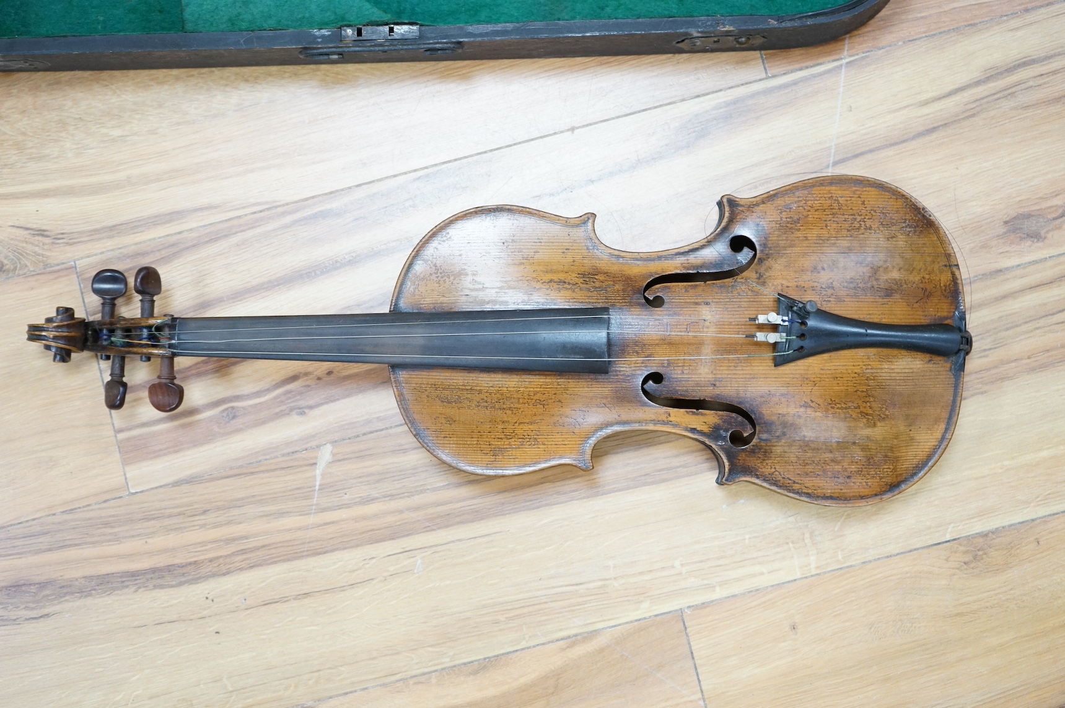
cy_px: 354
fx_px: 1744
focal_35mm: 59
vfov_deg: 23.0
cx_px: 532
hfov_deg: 34.0
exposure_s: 1/80
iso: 2500
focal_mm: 59
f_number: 5
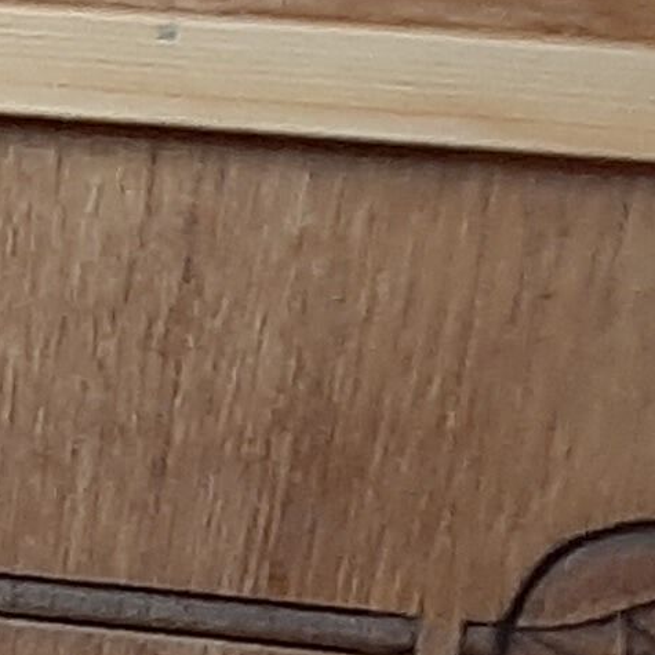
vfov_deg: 8.8
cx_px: -889
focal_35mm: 195
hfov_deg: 8.3
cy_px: 929
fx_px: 4174
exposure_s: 1/25
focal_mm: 3.93
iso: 200
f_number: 1.7
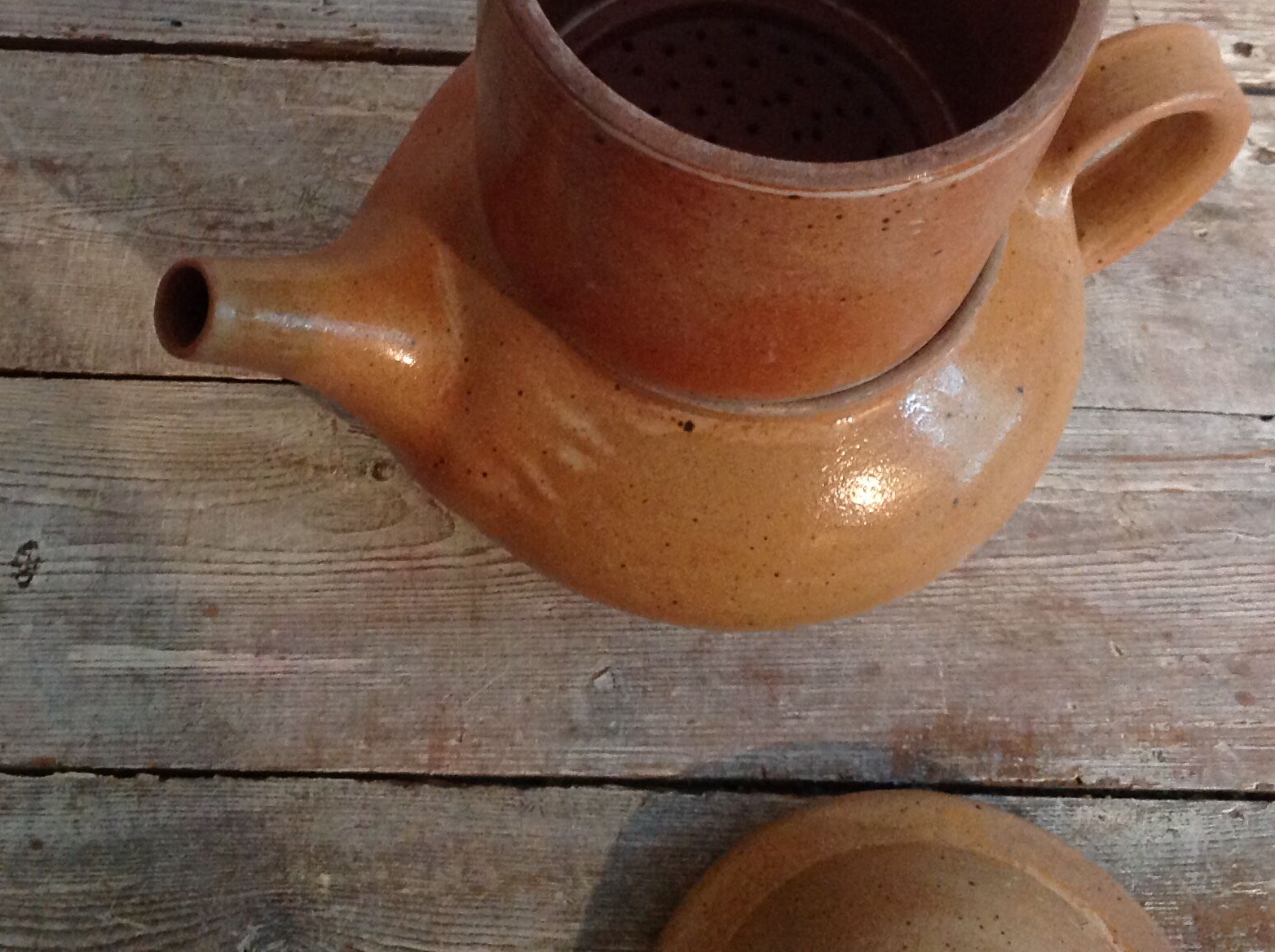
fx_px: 2133
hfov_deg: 33.3
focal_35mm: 58
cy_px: 166
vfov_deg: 24.7
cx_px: 590
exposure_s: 1/15
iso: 320
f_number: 2.4
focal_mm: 4.28
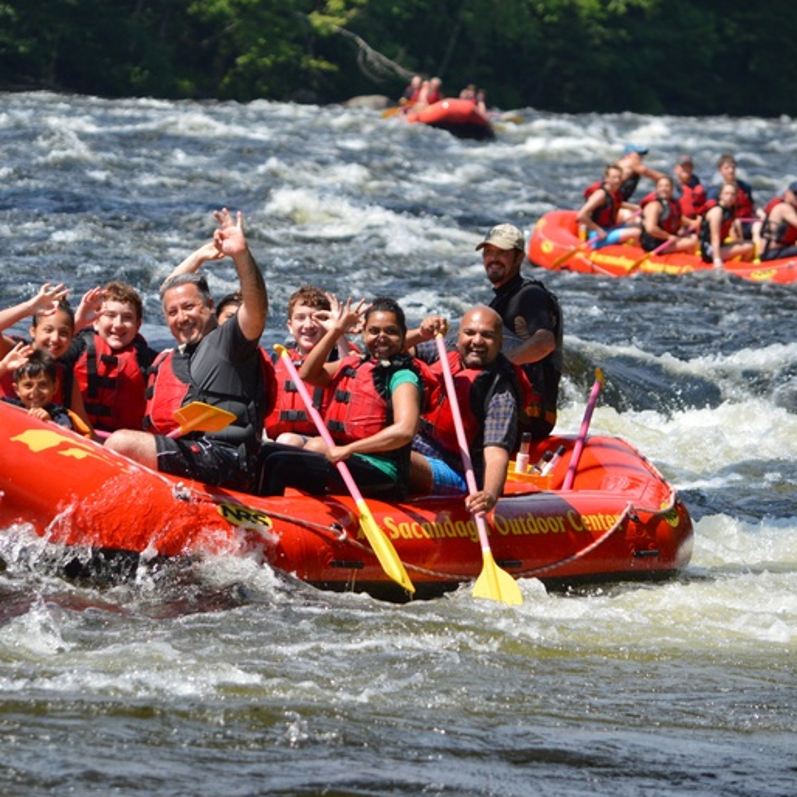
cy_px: 388
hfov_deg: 5.2
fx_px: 8778
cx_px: 307
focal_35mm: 337
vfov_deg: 5.2
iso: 400
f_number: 5.6
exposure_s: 1/1600
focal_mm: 170
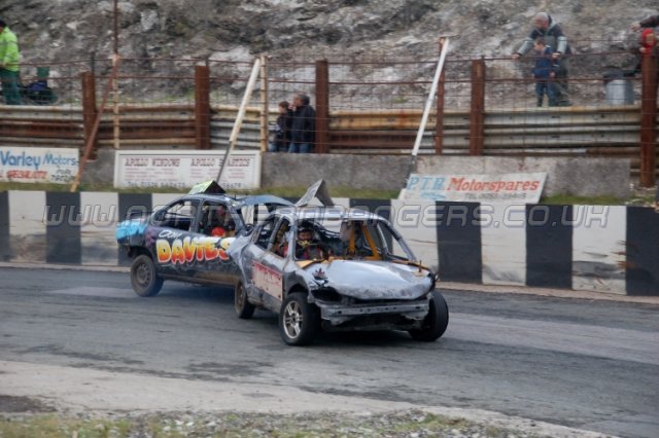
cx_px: 330
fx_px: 2141
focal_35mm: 117
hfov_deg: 17.5
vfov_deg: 11.7
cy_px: 219
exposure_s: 1/320
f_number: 5.6
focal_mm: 78
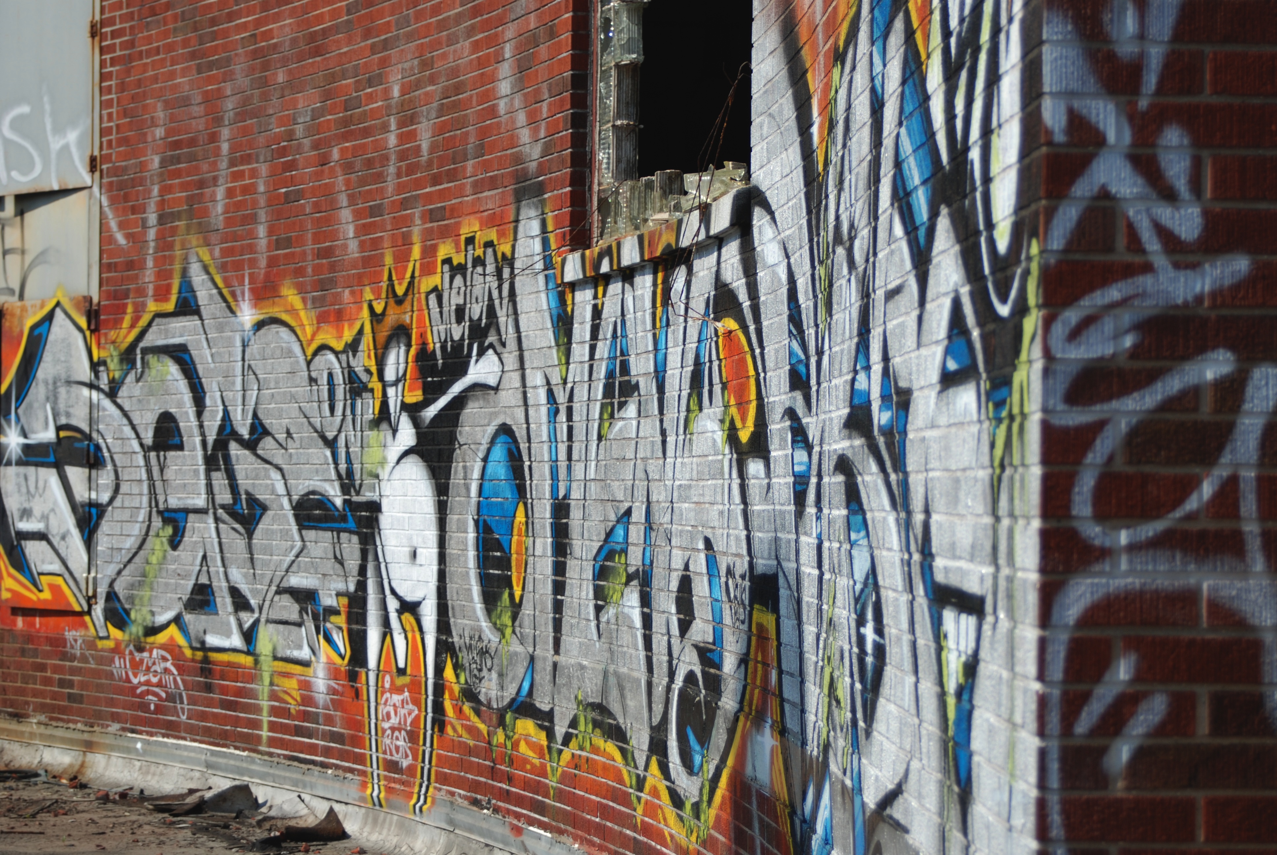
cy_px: 428
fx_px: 3622
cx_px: 638
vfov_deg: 13.5
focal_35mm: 102
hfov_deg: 20.0
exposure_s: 1/500
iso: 100
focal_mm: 68
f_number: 5.6
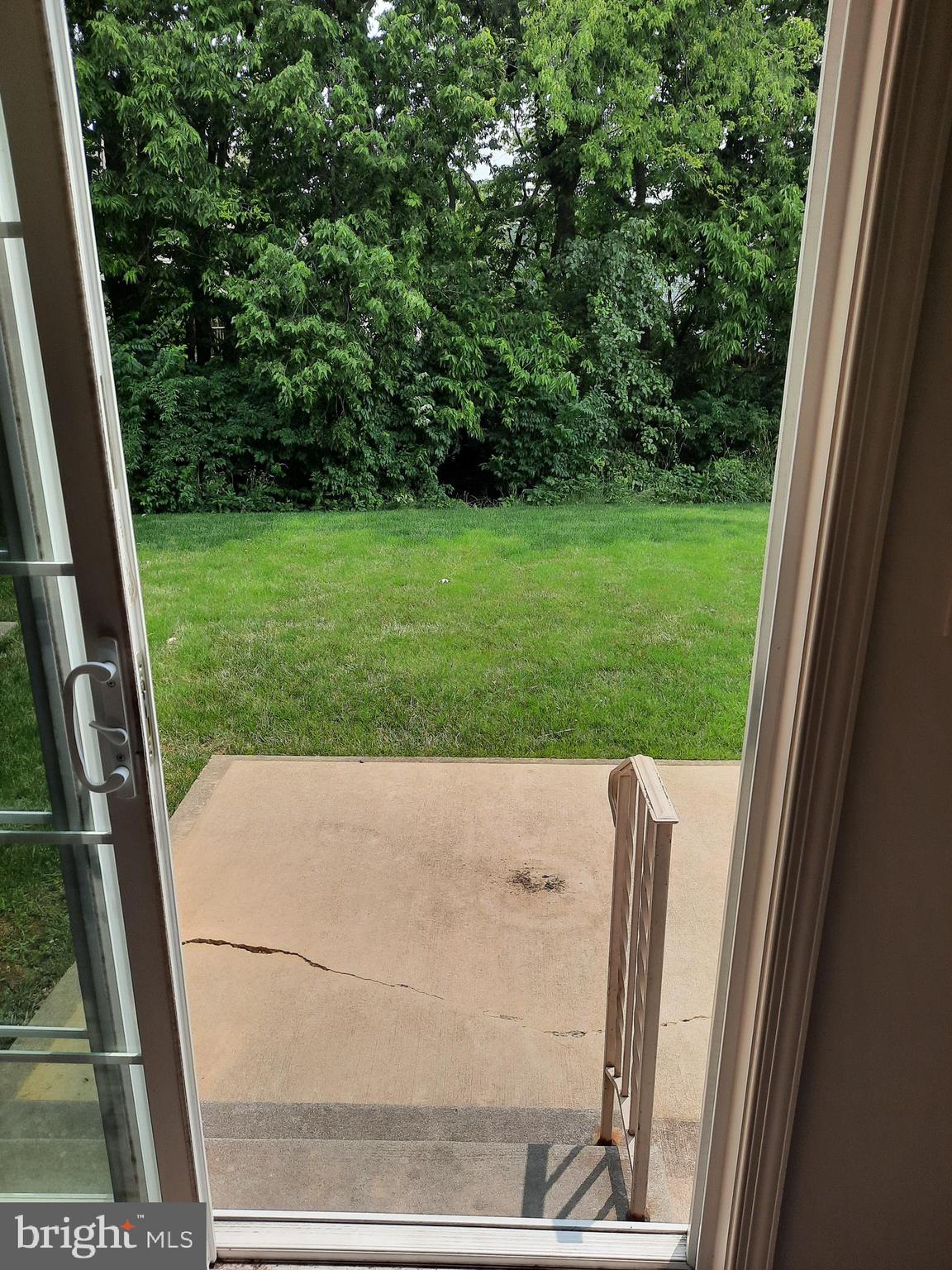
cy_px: 635
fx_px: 917
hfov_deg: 54.9
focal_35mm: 25
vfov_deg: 69.4
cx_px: 476
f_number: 2
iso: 32
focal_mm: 4.6
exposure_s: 1/749
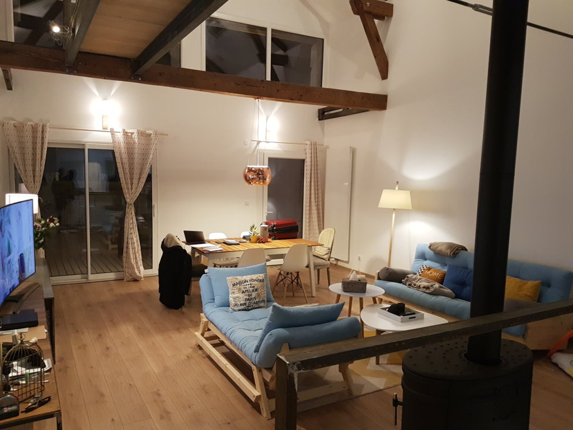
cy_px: 215
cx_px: 286
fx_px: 430
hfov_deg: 67.3
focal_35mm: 26
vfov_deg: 53.1
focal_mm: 4.2
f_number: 1.7
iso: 200
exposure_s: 1/50
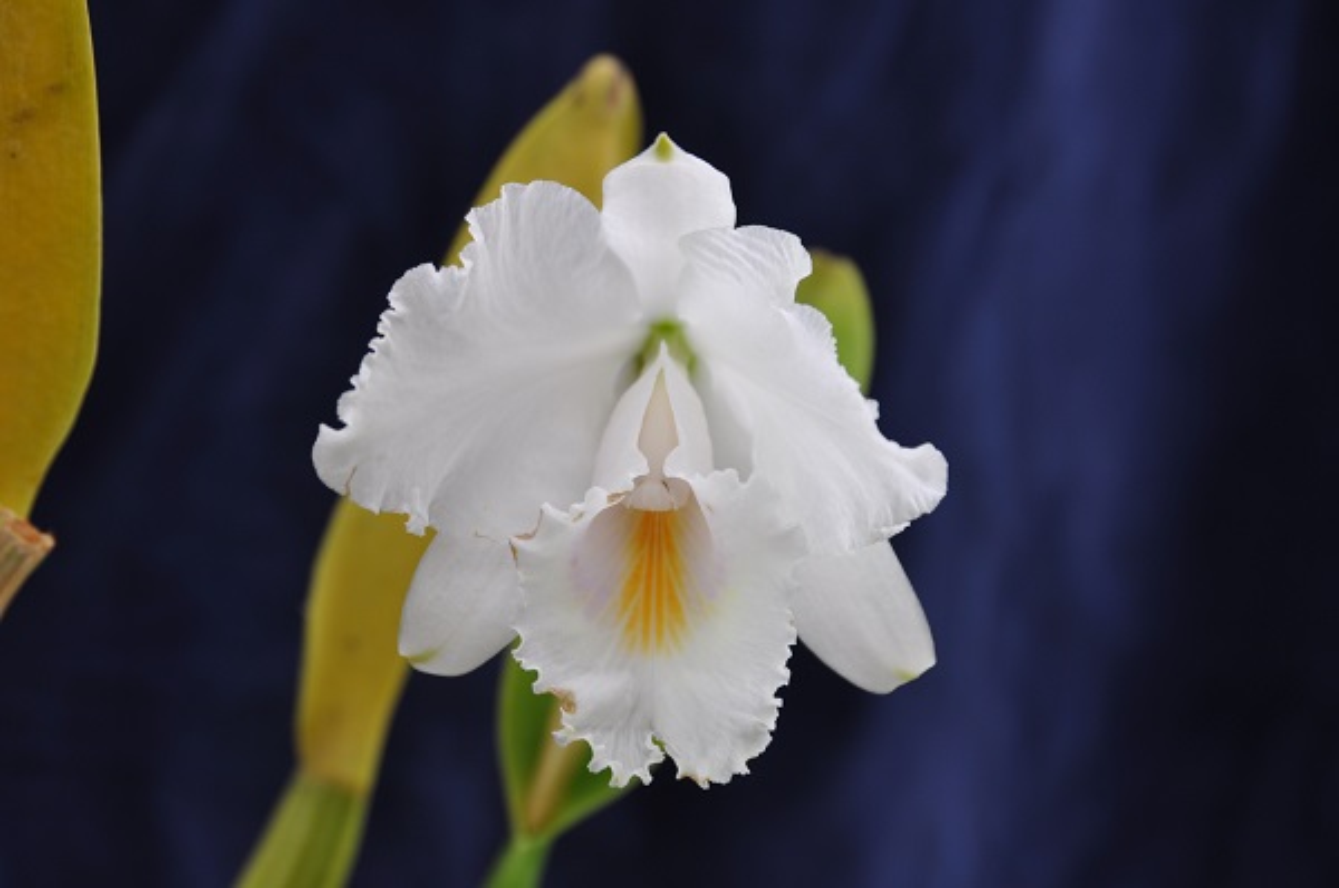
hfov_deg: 16.7
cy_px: 444
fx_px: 4568
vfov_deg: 11.1
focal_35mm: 123
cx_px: 670
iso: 200
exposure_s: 1/60
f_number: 8
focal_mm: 82
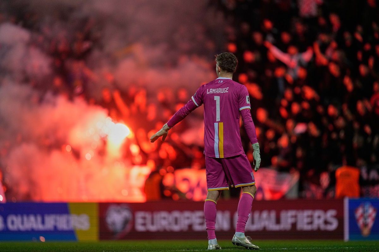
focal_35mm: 400
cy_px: 126
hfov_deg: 5.2
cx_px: 190
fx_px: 4211
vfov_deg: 3.4
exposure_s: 1/2000
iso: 1000
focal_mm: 400
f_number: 2.8
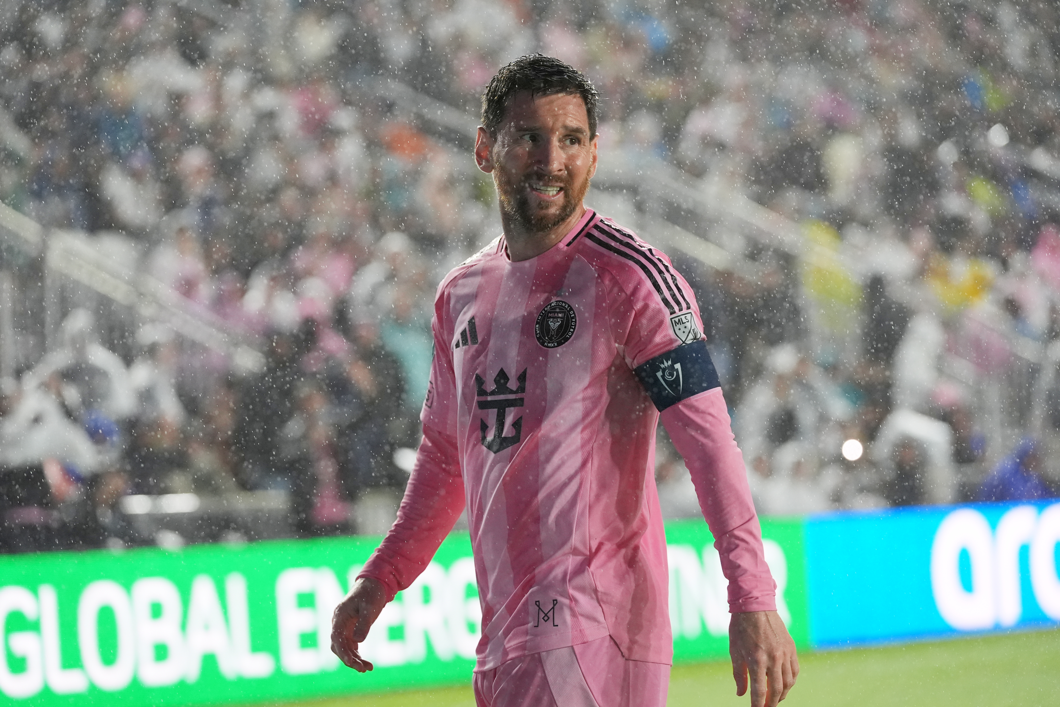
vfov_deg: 9.7
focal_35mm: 142
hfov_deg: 14.4
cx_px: 530
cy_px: 354
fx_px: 4181
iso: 4000
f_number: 4
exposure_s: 1/1250
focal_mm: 142
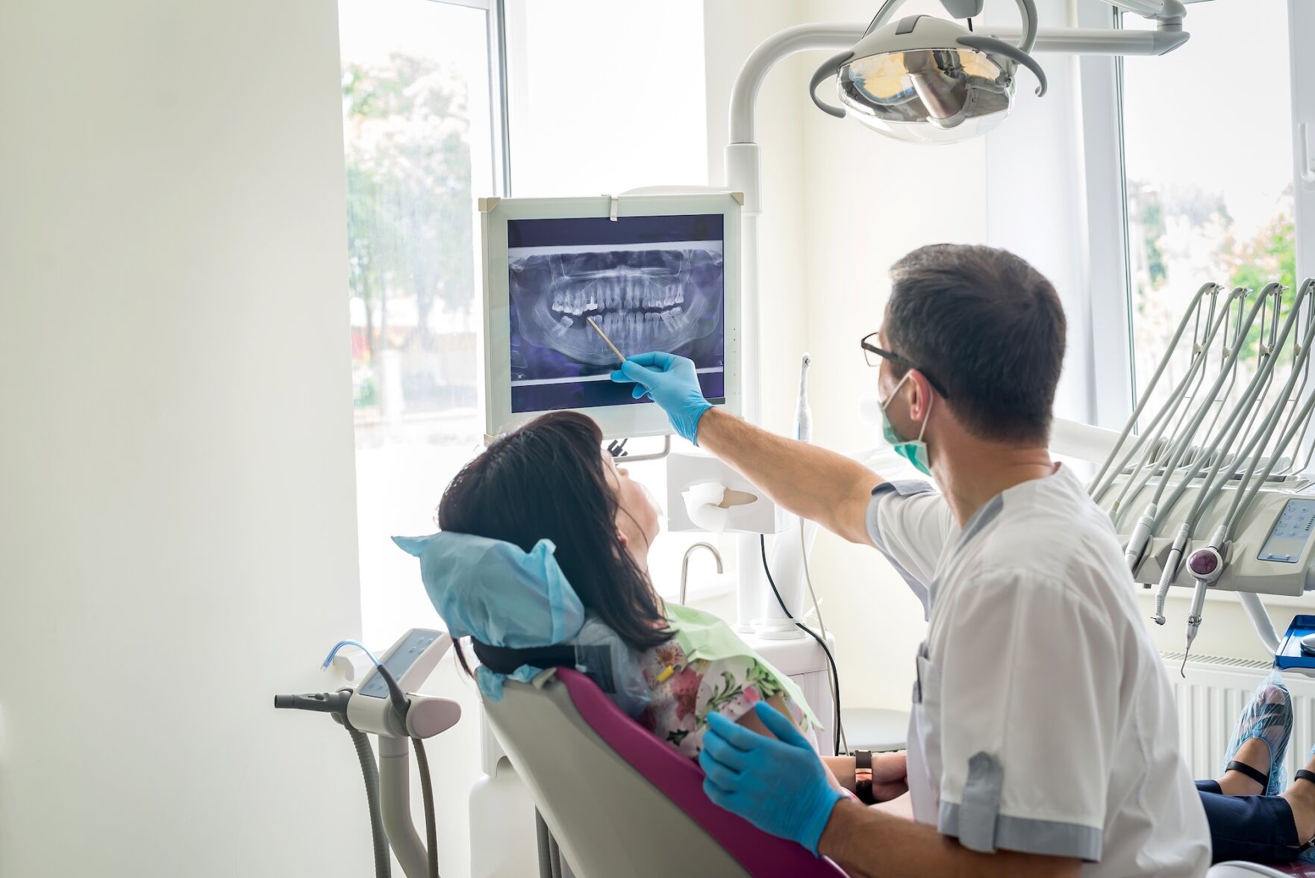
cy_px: 439
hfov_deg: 39.6
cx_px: 658
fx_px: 1827
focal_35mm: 50
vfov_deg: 27.0
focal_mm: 50
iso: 400
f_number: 4
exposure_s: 1/100
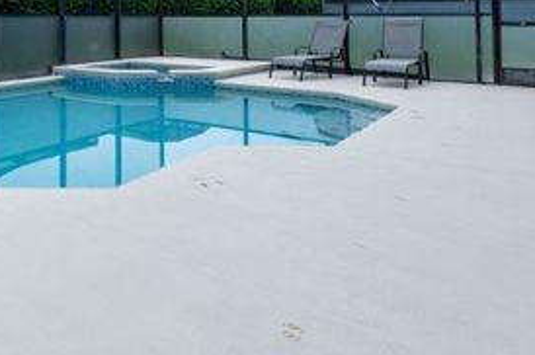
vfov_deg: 33.7
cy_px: 3
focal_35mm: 36
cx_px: -11
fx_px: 534
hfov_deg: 44.5
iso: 800
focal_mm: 14
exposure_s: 1/2000
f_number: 8
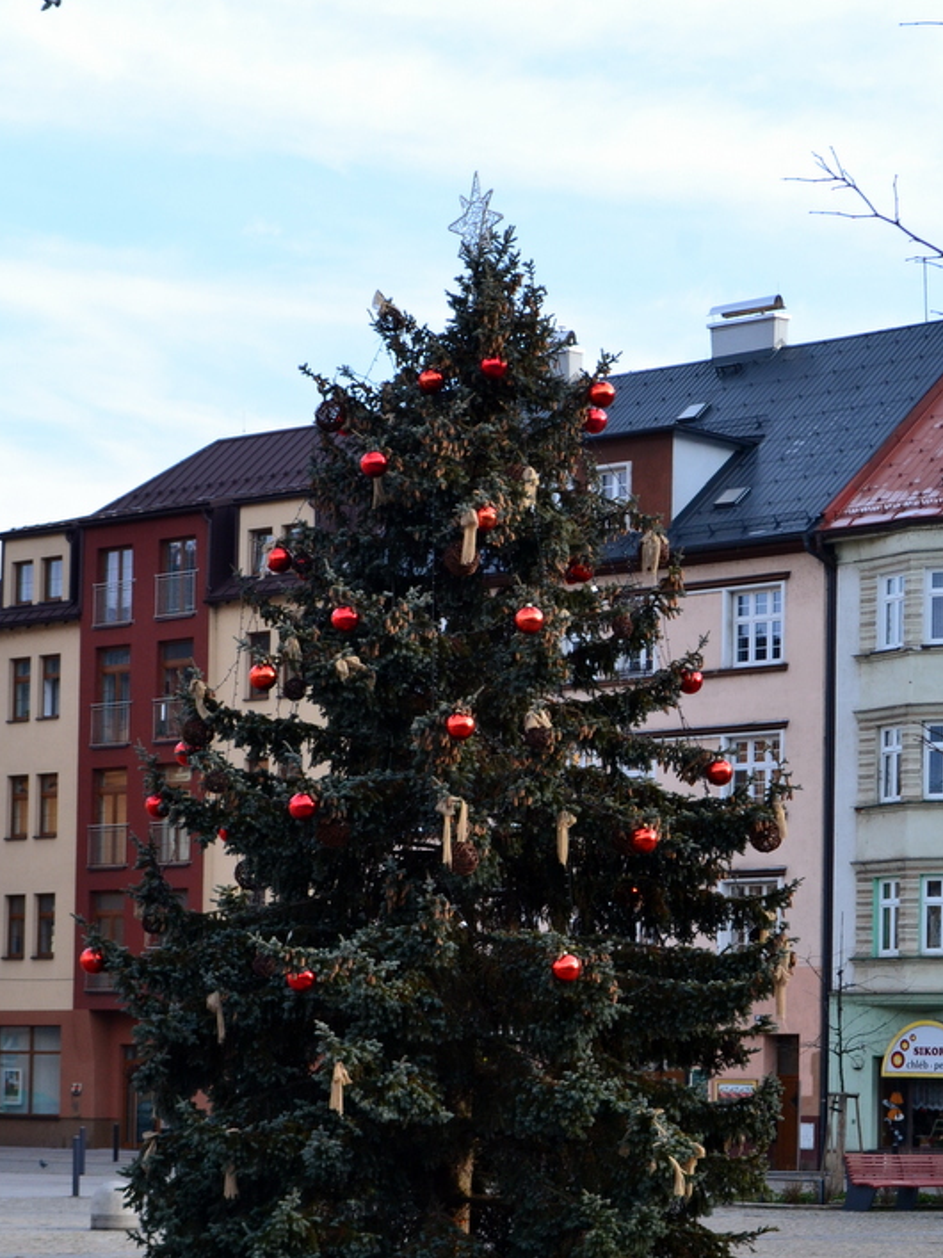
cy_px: 685
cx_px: 471
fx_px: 2672
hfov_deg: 20.0
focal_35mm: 74
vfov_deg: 26.5
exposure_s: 1/200
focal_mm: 45
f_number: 10
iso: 400
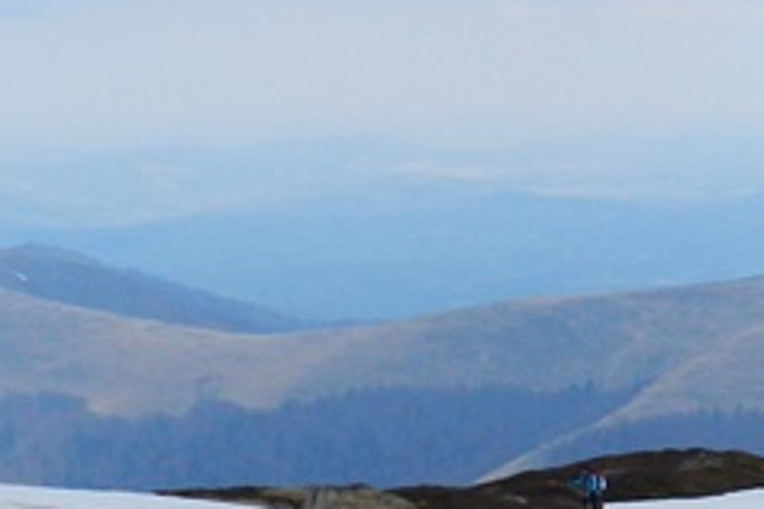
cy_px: 419
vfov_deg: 10.8
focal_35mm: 126
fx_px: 2674
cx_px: 735
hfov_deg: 16.0
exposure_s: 1/1500
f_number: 3.6
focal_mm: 5
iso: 160
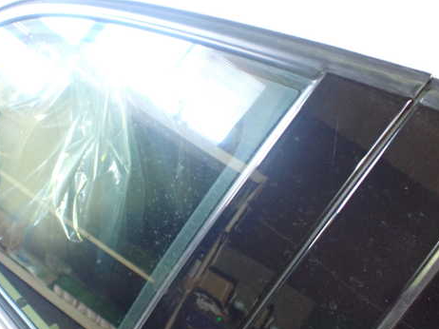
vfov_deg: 36.8
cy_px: 160
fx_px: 494
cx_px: 182
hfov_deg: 47.7
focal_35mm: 39
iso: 800
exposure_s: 1/40
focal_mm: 5.4
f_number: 2.3
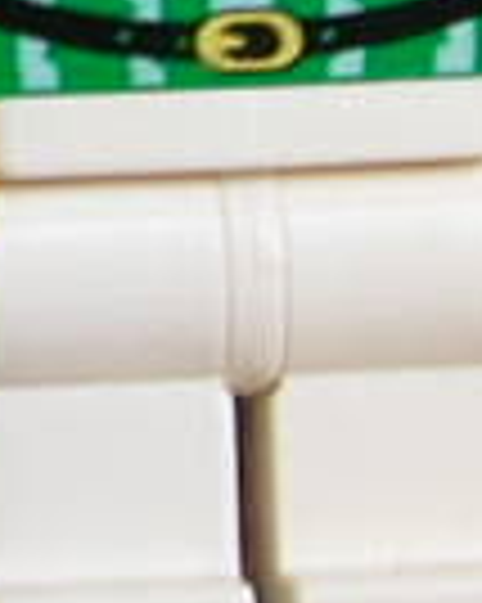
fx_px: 5320
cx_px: -716
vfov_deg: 6.4
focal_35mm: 298
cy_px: -180
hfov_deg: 5.0
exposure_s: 1/11.8
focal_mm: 9.7
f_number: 3.5
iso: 100
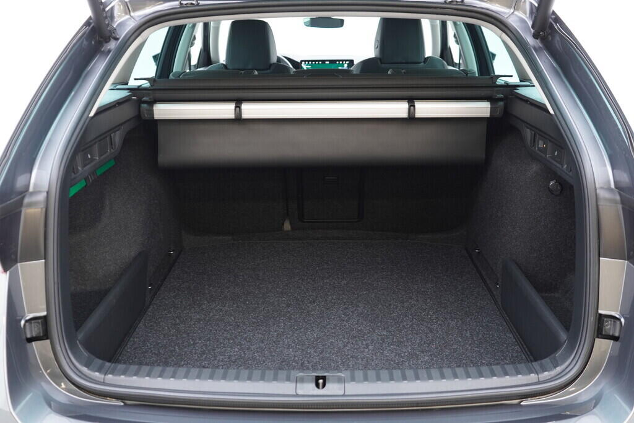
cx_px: 317
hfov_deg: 53.1
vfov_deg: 36.9
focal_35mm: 36
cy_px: 212
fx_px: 634
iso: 500
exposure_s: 1/40
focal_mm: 24
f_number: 2.8
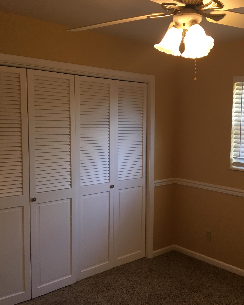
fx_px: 343
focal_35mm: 38
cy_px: 152
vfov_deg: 47.9
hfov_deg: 38.6
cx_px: 167
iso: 32
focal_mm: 4.15
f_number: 2.2
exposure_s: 1/30
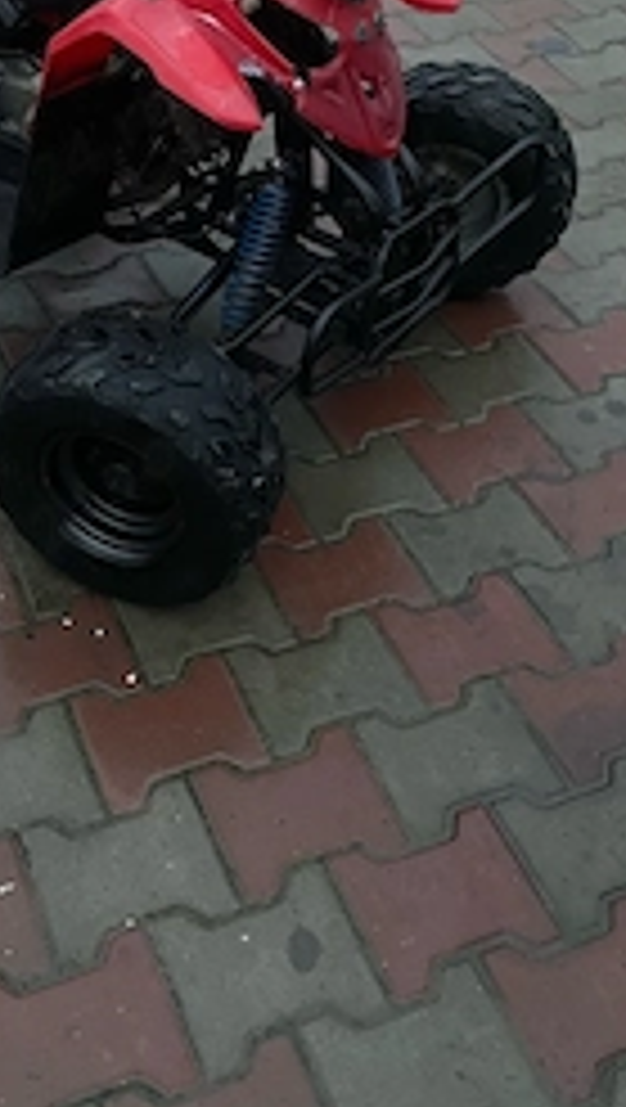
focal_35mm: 46
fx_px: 1353
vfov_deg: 42.8
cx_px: 122
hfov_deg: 25.6
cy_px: 248
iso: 250
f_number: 1.6
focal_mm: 4.2
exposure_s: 1/60
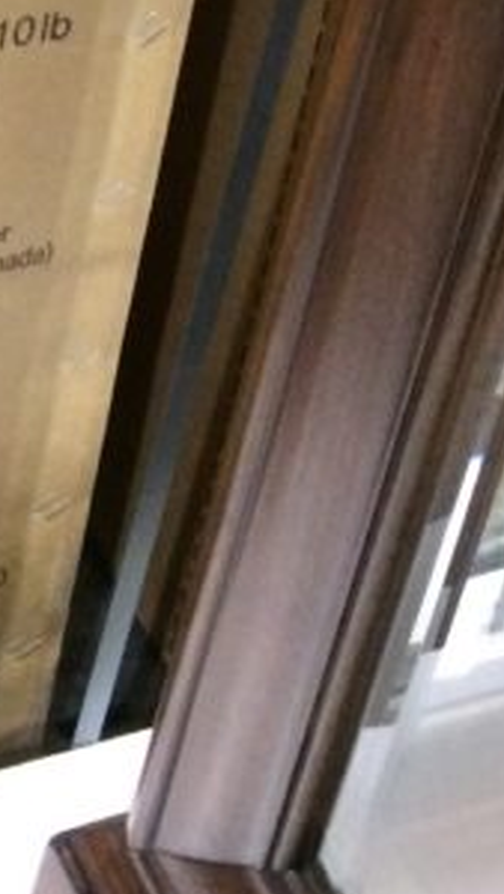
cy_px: -584
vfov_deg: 17.1
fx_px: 2563
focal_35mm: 108
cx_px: -307
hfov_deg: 10.7
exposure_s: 1/30
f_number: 2.2
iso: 320
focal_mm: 4.15
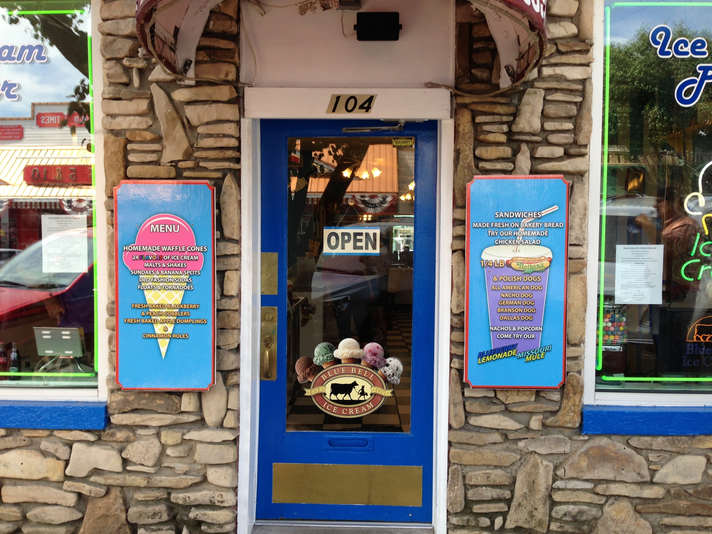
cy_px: 267
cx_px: 356
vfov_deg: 42.9
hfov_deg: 55.4
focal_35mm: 33
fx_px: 679
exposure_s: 1/220
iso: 50
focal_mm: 4.13
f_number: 2.4
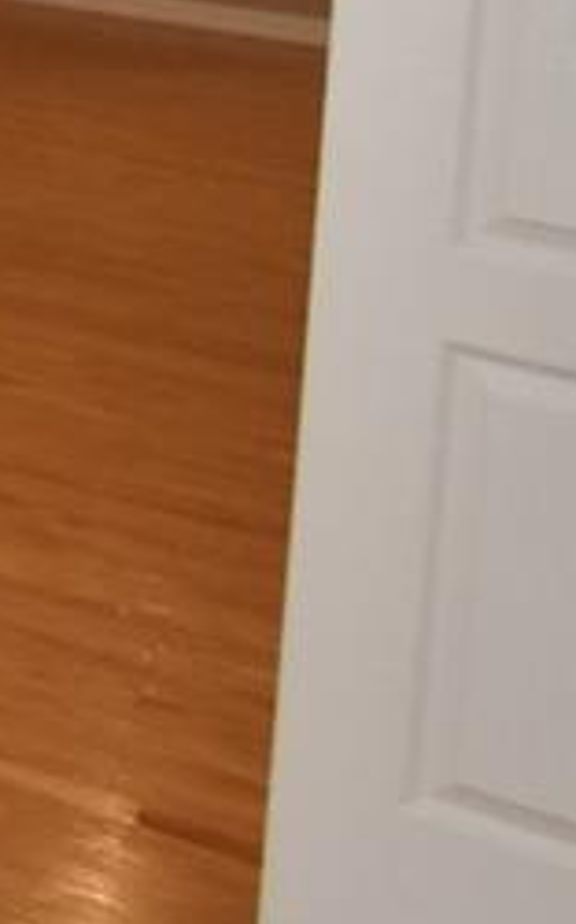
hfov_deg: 8.3
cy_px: -503
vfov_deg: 18.5
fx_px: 2464
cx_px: -1639
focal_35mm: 98
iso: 800
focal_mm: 10
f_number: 3.5
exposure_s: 1/125
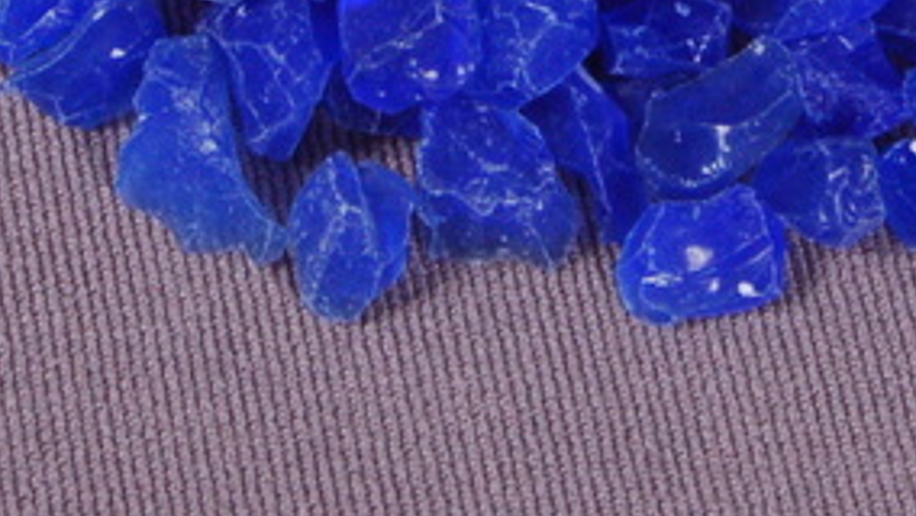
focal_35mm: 254
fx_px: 6172
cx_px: 558
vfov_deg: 4.7
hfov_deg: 8.5
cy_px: -379
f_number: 16
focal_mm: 46
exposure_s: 1/320
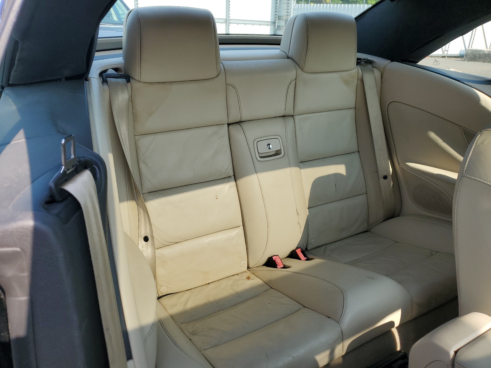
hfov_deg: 67.3
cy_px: 184
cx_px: 246
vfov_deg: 53.1
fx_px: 369
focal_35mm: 26
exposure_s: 1/909
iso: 50
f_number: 1.5
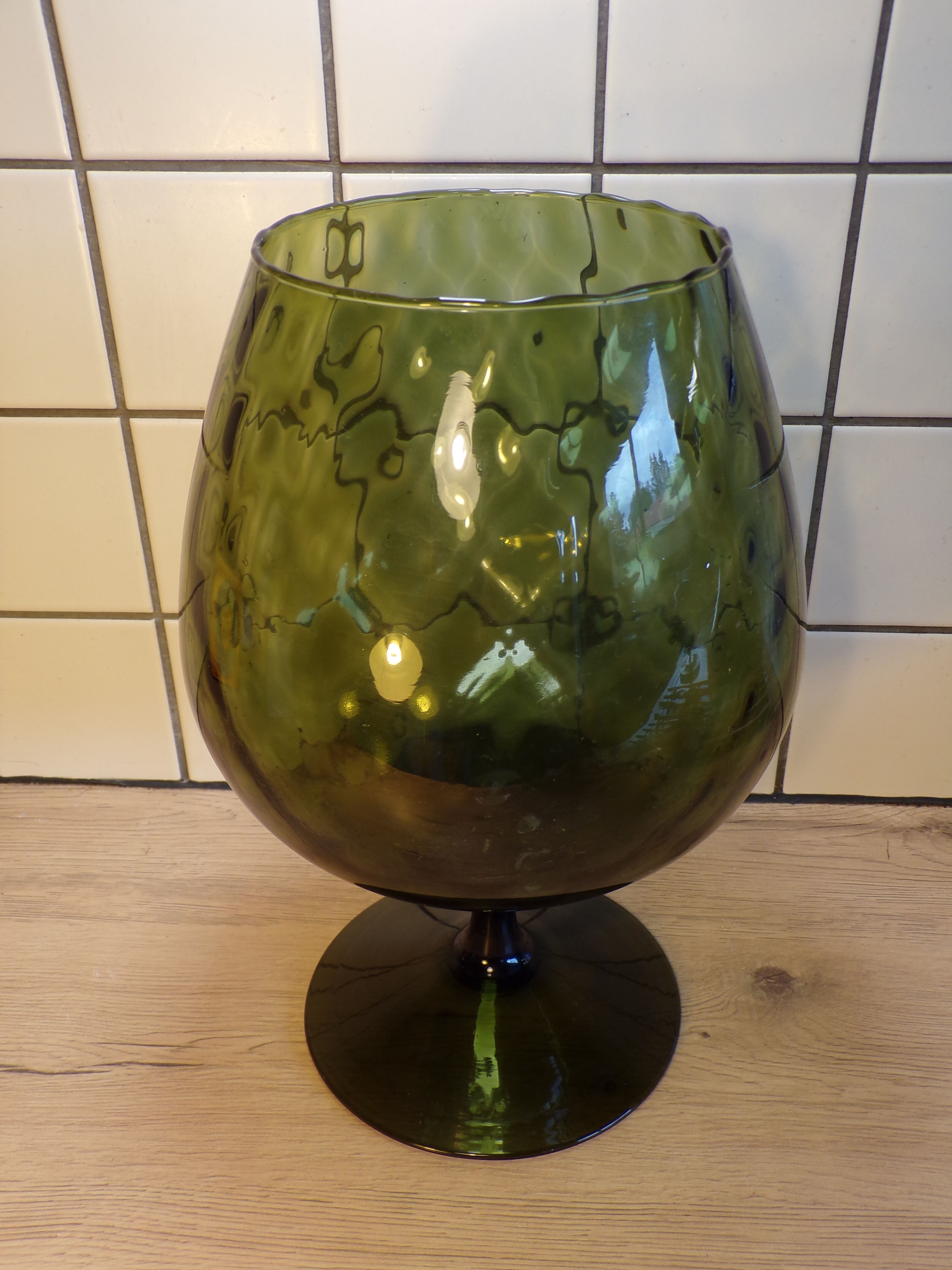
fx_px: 1173
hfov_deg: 44.2
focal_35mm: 32
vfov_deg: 56.8
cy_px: 635
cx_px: 476
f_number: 3.2
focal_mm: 5.8
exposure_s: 1/34
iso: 92
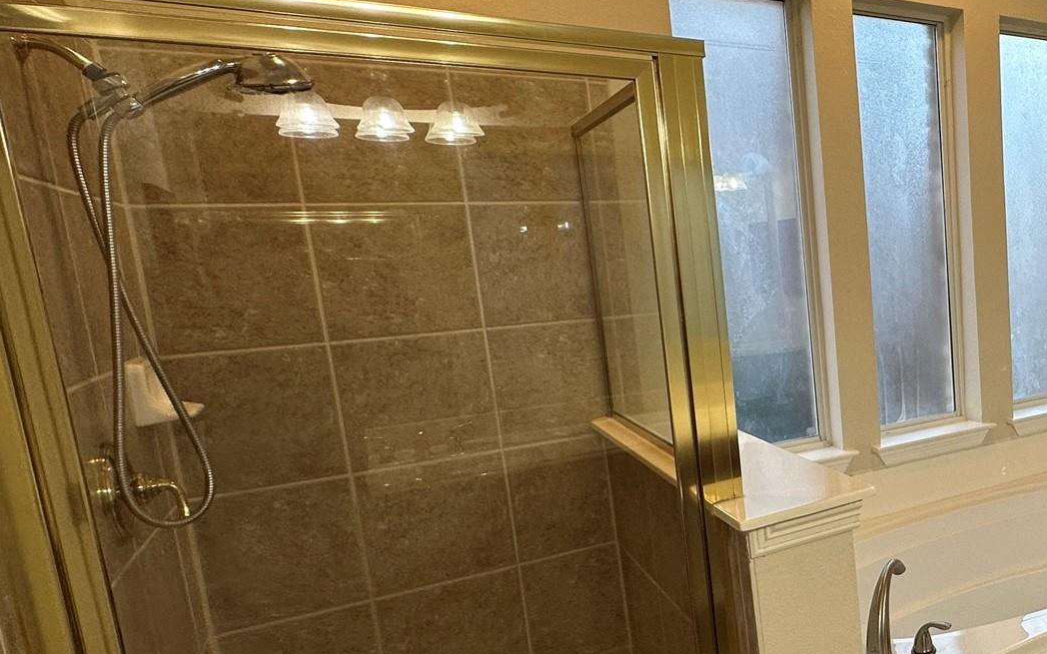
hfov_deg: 54.6
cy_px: 371
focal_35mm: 29
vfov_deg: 43.0
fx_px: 827
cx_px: 976
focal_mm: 2.22
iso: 125
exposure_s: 1/120
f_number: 2.2
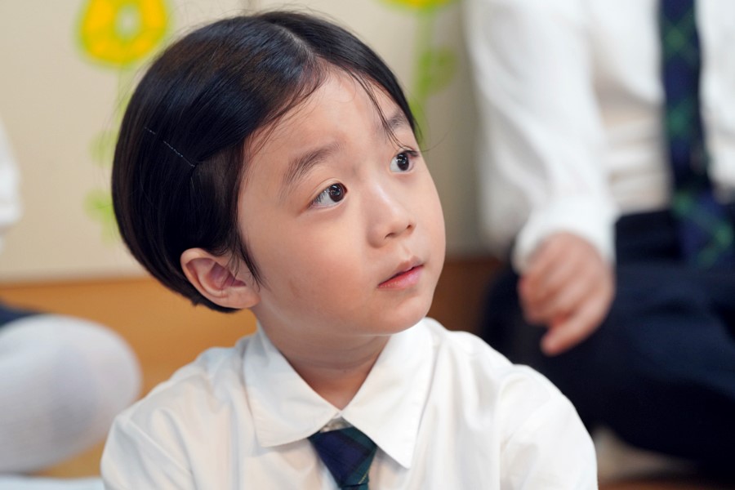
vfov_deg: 7.9
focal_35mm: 173
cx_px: 368
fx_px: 3532
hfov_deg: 11.9
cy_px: 245
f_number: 4
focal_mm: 173
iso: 1600
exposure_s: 1/200
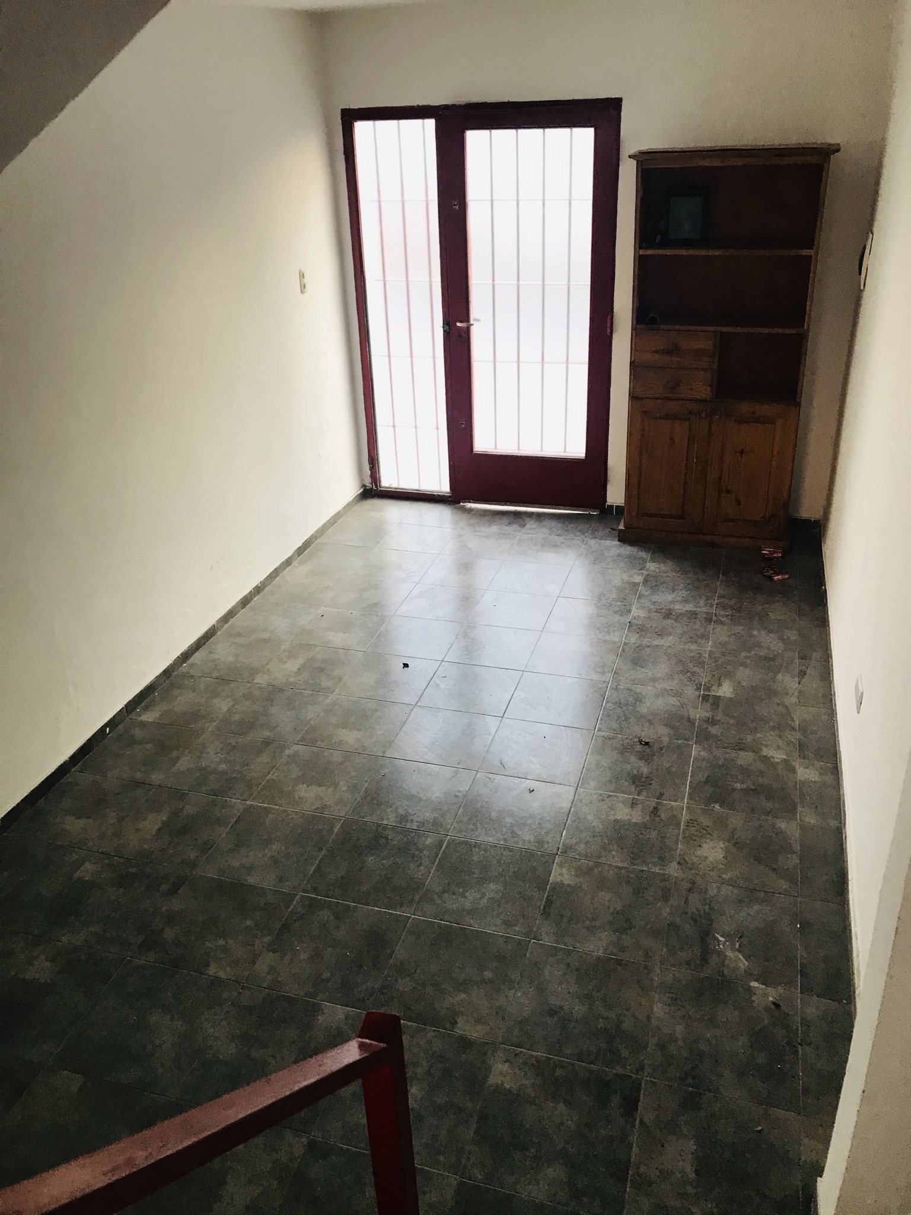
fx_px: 983
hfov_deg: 49.7
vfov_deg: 63.4
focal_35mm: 28
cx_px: 456
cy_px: 608
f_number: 1.8
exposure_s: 1/33
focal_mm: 3.99
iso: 32
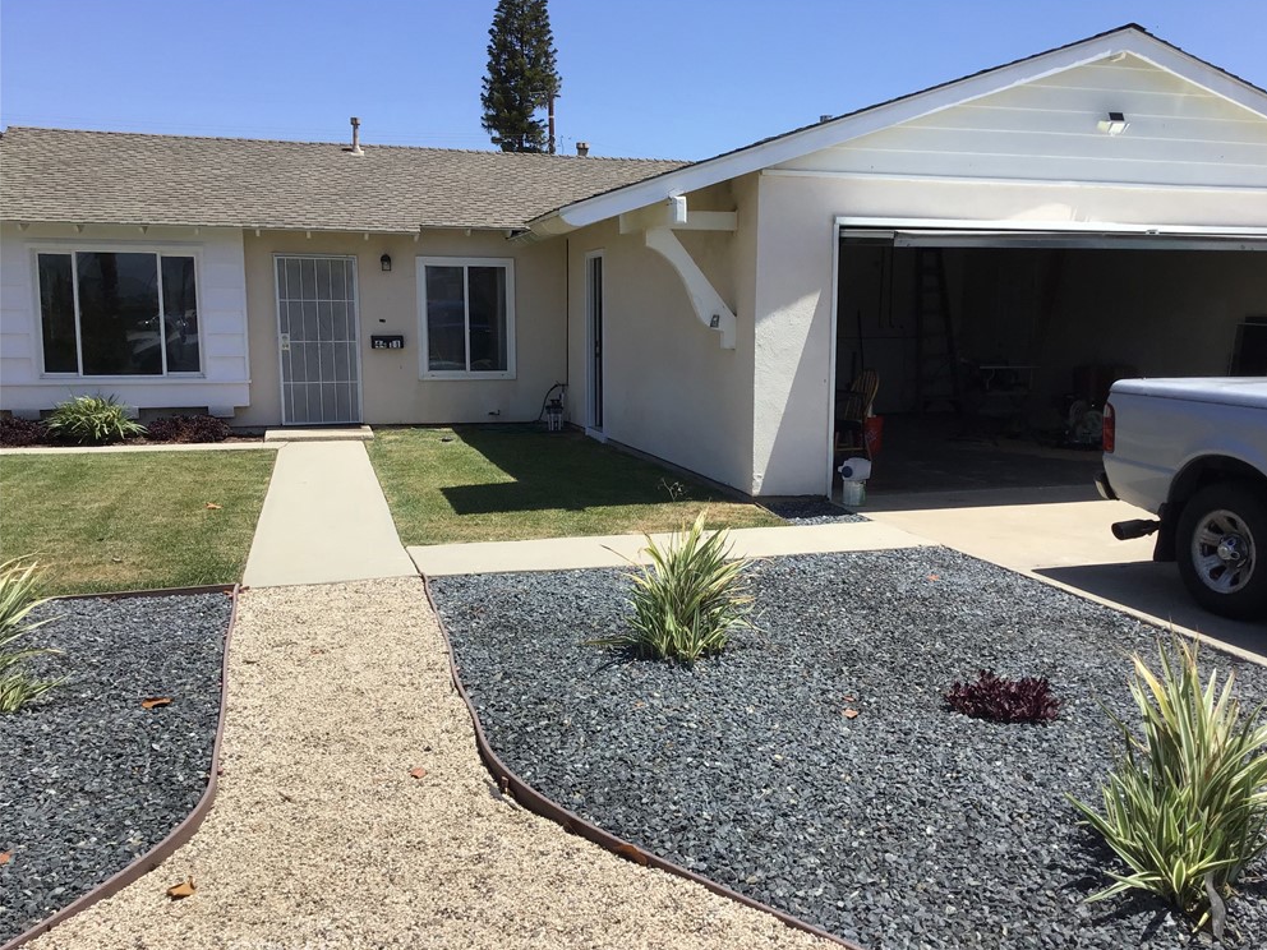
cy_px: 481
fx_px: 1171
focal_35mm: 32
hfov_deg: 56.8
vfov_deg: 44.2
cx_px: 653
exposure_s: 1/1508
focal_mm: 3.3
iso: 25
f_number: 2.4
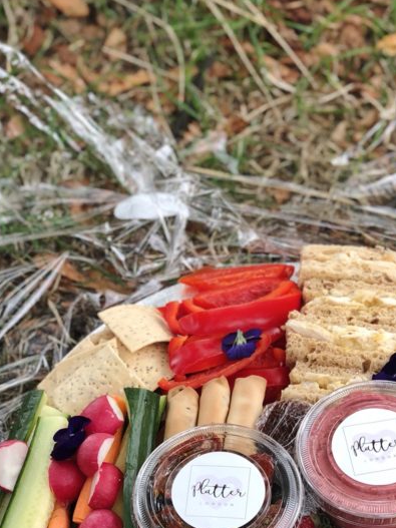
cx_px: 362
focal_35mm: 101
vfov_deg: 19.3
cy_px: 414
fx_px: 1541
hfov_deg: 14.5
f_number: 2.4
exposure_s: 1/60
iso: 16
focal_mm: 6
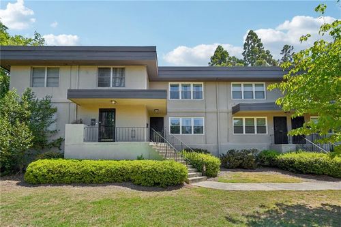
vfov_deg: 73.7
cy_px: 114
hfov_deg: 96.8
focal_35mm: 16
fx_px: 151
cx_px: 170
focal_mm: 16
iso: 50
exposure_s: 1/400
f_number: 5.6
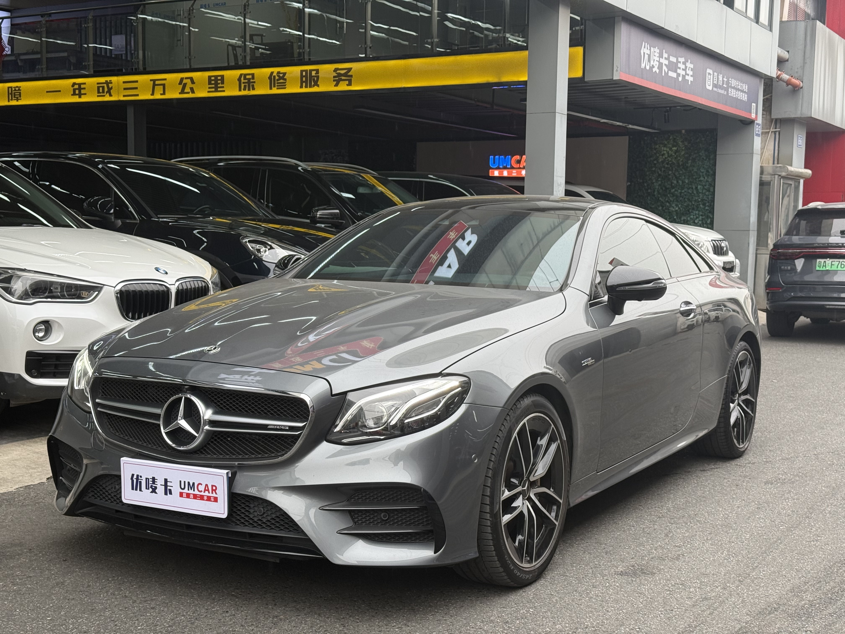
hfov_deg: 39.7
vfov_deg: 30.3
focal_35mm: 48
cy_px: 317
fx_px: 1172
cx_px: 422
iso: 50
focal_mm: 6.76
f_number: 1.78
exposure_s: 1/216
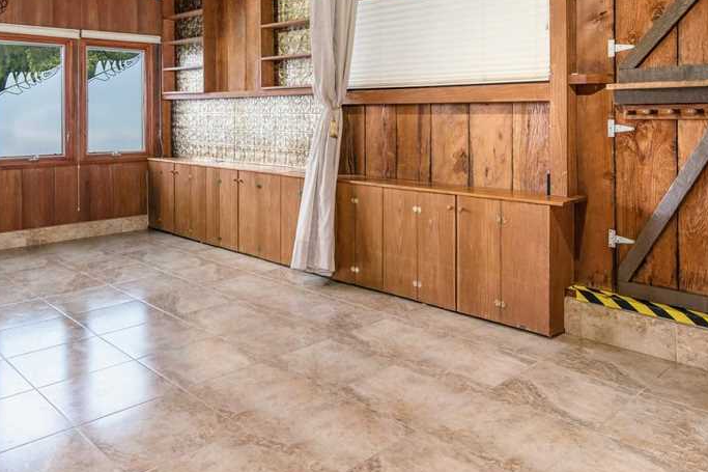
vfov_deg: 42.8
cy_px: 148
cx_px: 338
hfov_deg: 61.9
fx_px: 590
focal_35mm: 30
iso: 320
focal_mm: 16
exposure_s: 1/13
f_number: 5.6
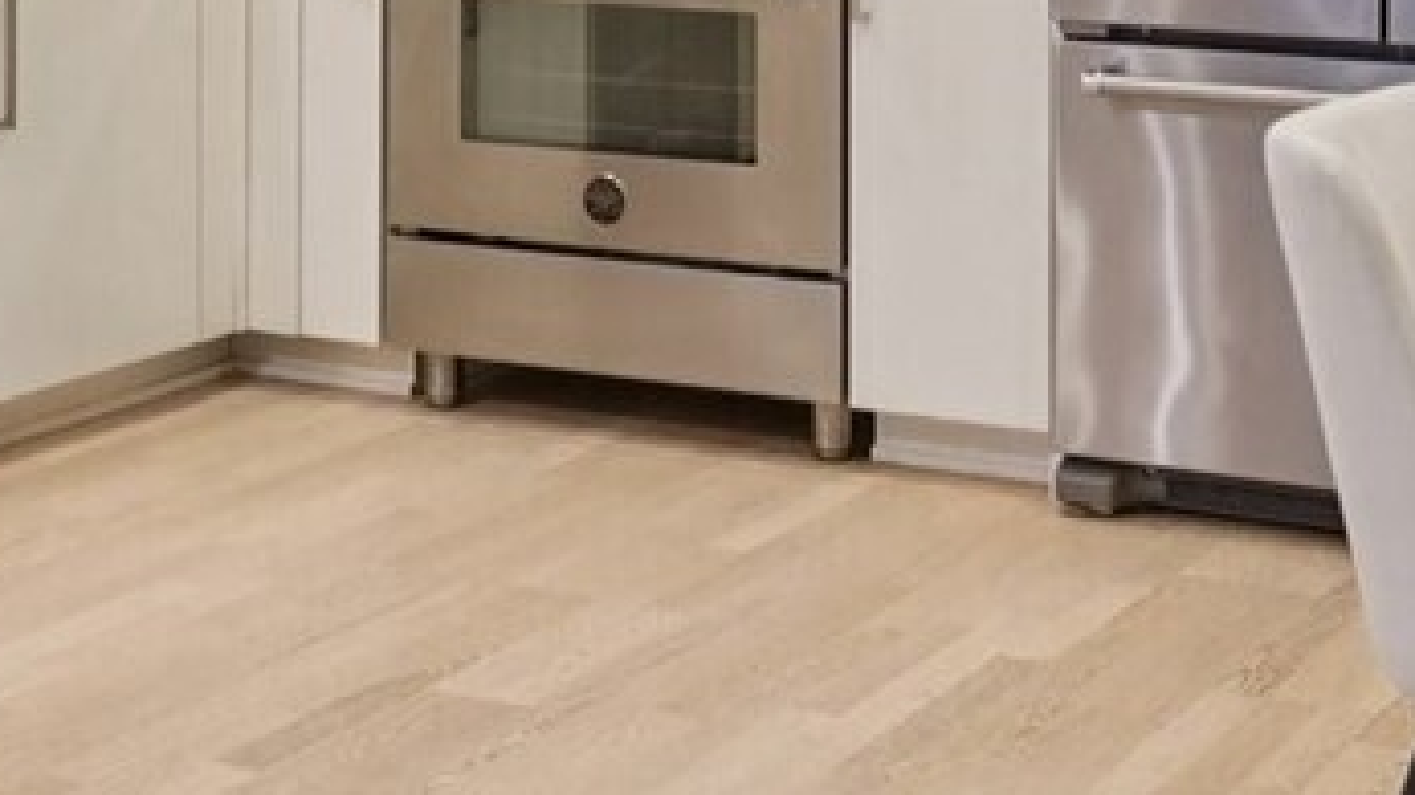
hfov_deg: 25.9
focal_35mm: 82
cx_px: 593
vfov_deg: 14.1
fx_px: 3076
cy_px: -259
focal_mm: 16
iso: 1600
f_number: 8
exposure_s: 1/25
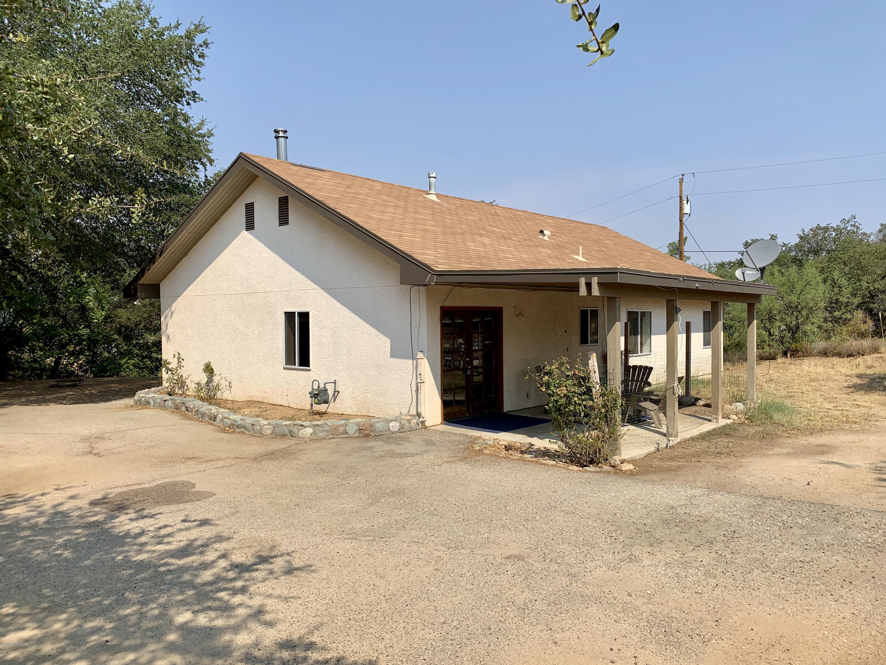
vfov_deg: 53.1
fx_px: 665
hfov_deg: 67.3
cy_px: 332
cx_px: 443
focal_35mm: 26
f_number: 1.8
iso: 25
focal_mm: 4.25
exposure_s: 1/3086
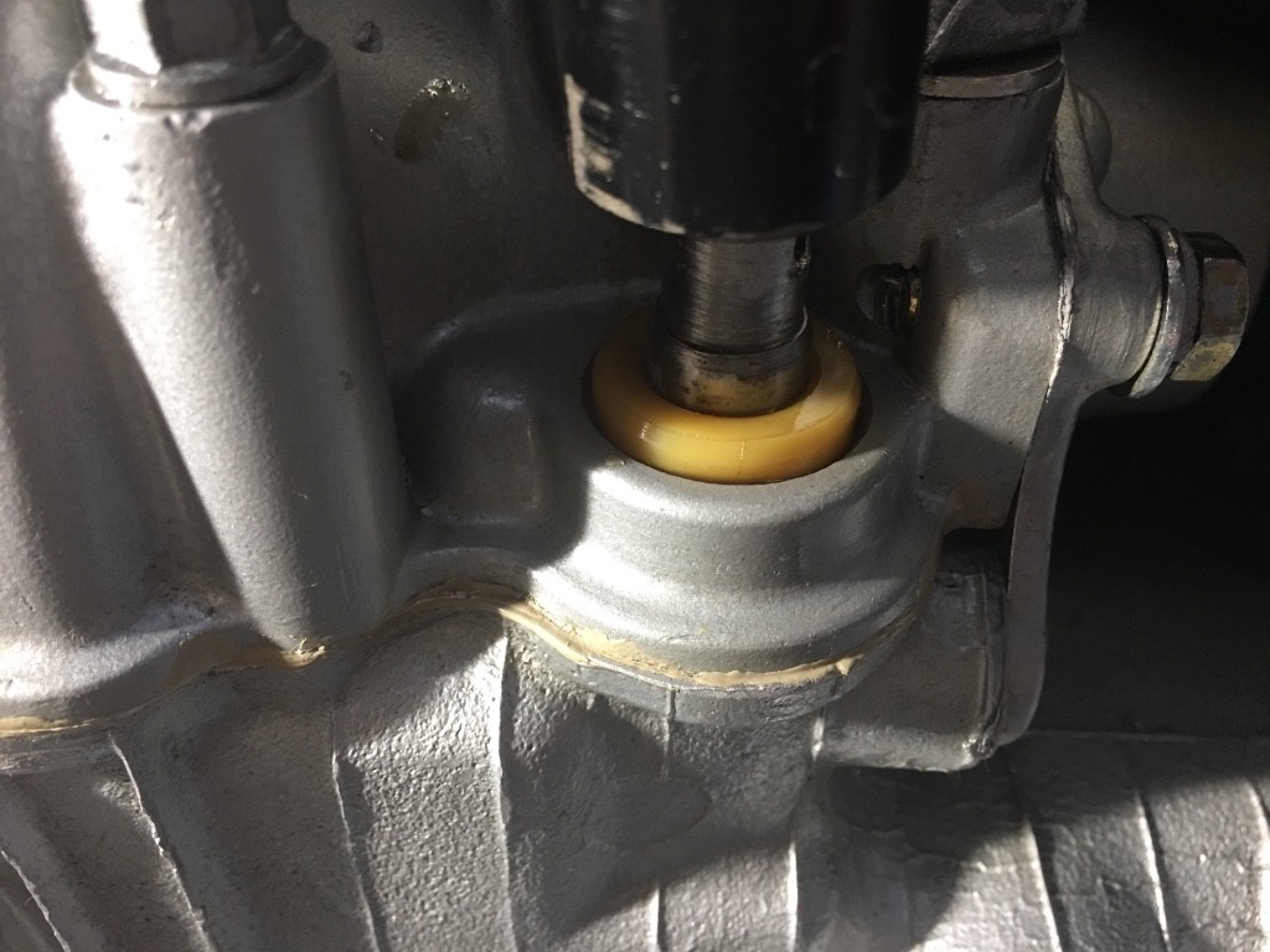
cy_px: 476
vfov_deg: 48.2
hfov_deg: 61.7
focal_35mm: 29
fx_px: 1064
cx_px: 635
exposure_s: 1/15
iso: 64
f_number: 2.2
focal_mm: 4.15
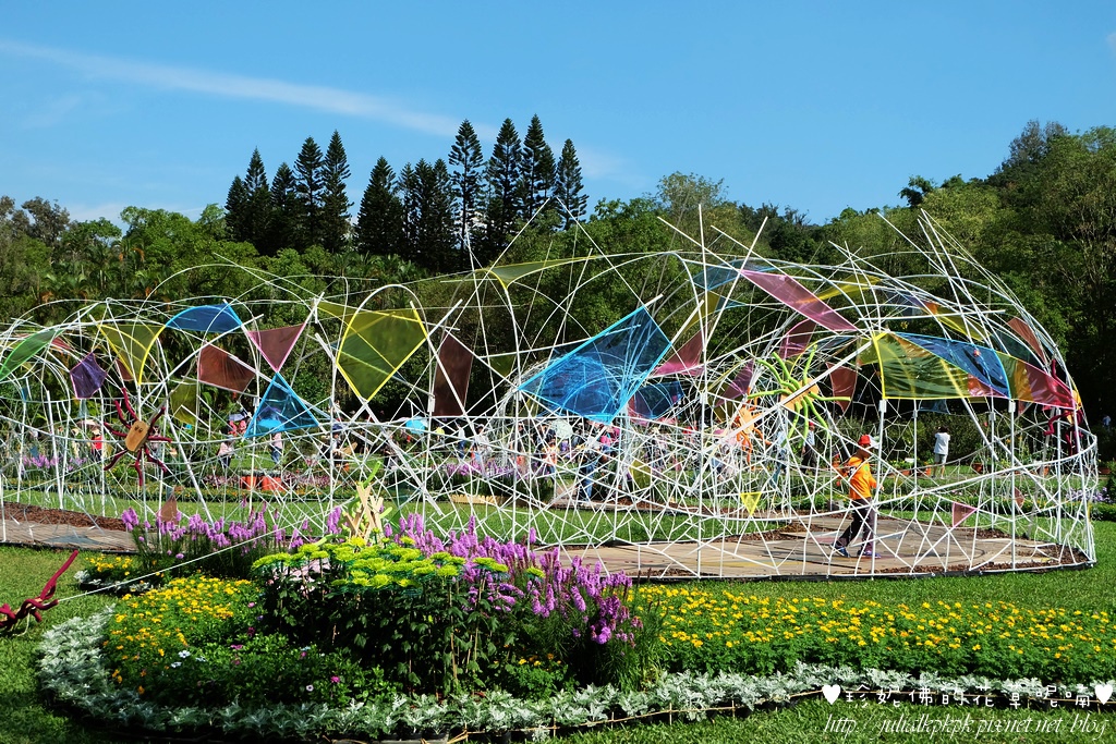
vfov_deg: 31.9
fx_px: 1302
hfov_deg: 46.4
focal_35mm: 42
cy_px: 372
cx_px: 558
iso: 800
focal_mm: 28.2
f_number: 6.4
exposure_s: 1/2200
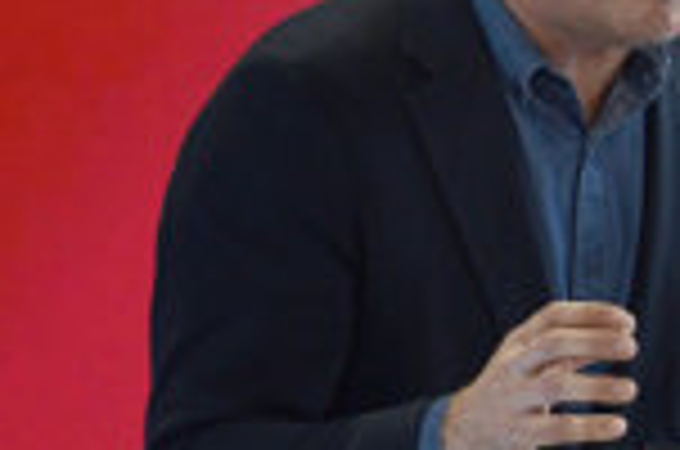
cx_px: 1117
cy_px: 369
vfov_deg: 2.5
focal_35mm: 547
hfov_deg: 3.8
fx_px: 10310
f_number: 5.6
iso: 1000
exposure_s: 1/400
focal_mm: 86
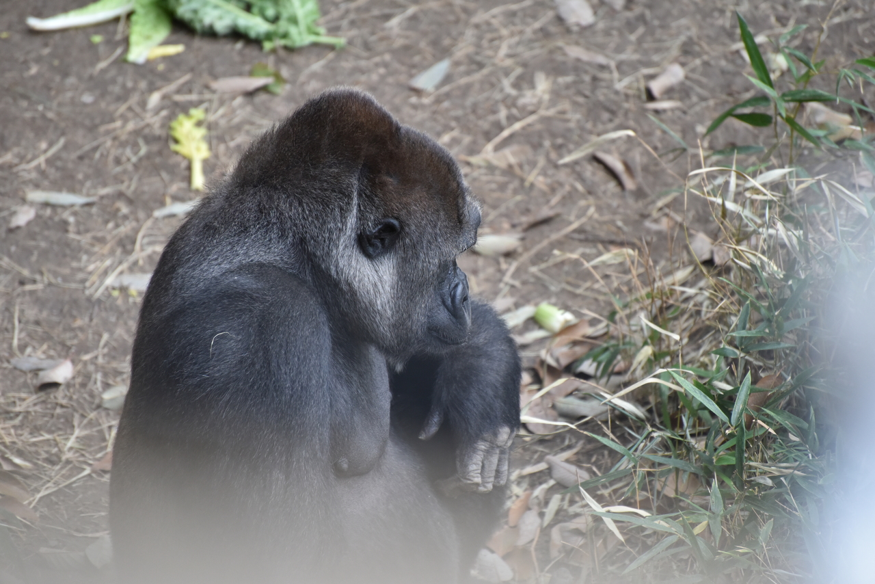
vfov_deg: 4.6
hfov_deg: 6.9
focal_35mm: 300
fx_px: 7293
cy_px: 292
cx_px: 438
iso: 2000
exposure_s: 1/640
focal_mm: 300
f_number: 5.6
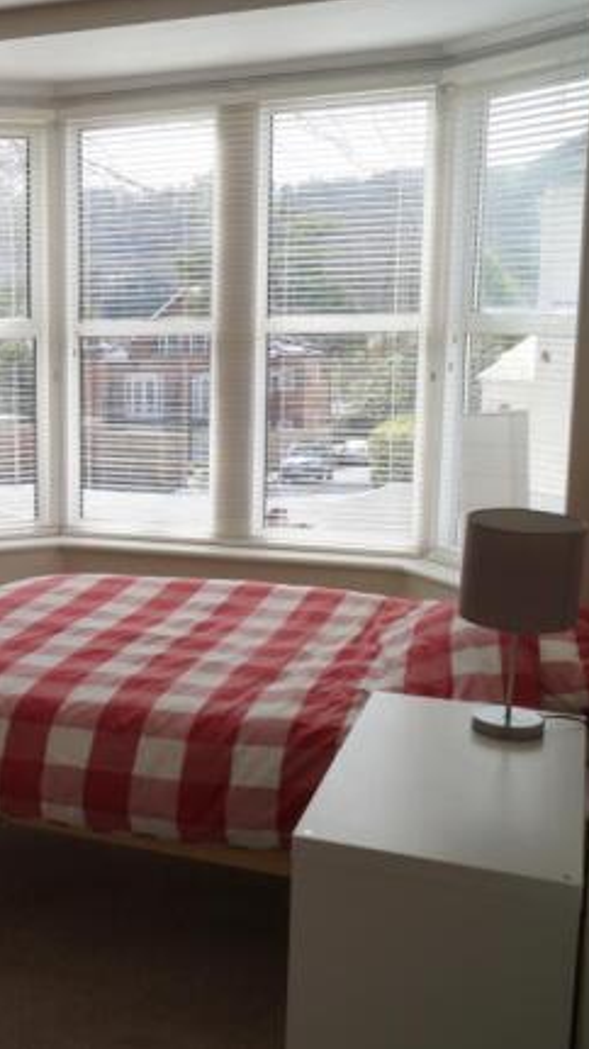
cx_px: -24
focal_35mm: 43
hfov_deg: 26.0
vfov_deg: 47.4
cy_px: 523
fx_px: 1196
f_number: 5.6
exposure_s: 1/125
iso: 100
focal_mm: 18
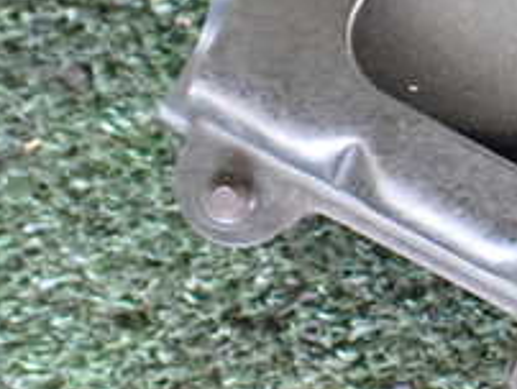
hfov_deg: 20.8
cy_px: 15
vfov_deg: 16.3
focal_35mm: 89
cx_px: 591
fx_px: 1331
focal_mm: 5.4
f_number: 2.3
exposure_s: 1/50
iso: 800
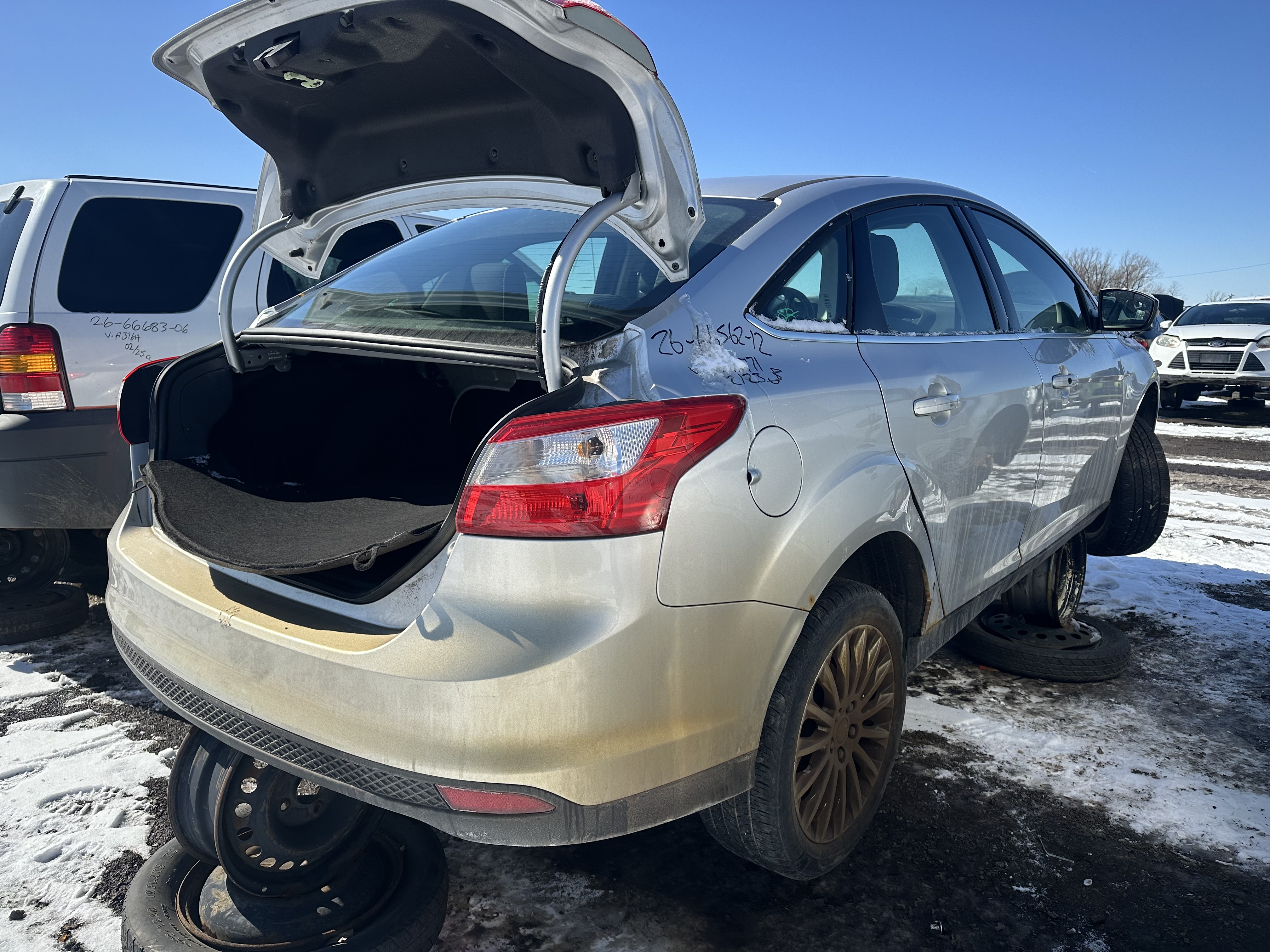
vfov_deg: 56.8
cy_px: 476
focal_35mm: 24
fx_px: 881
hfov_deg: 71.6
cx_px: 635
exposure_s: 1/3861
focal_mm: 6.86
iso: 80
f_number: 1.78
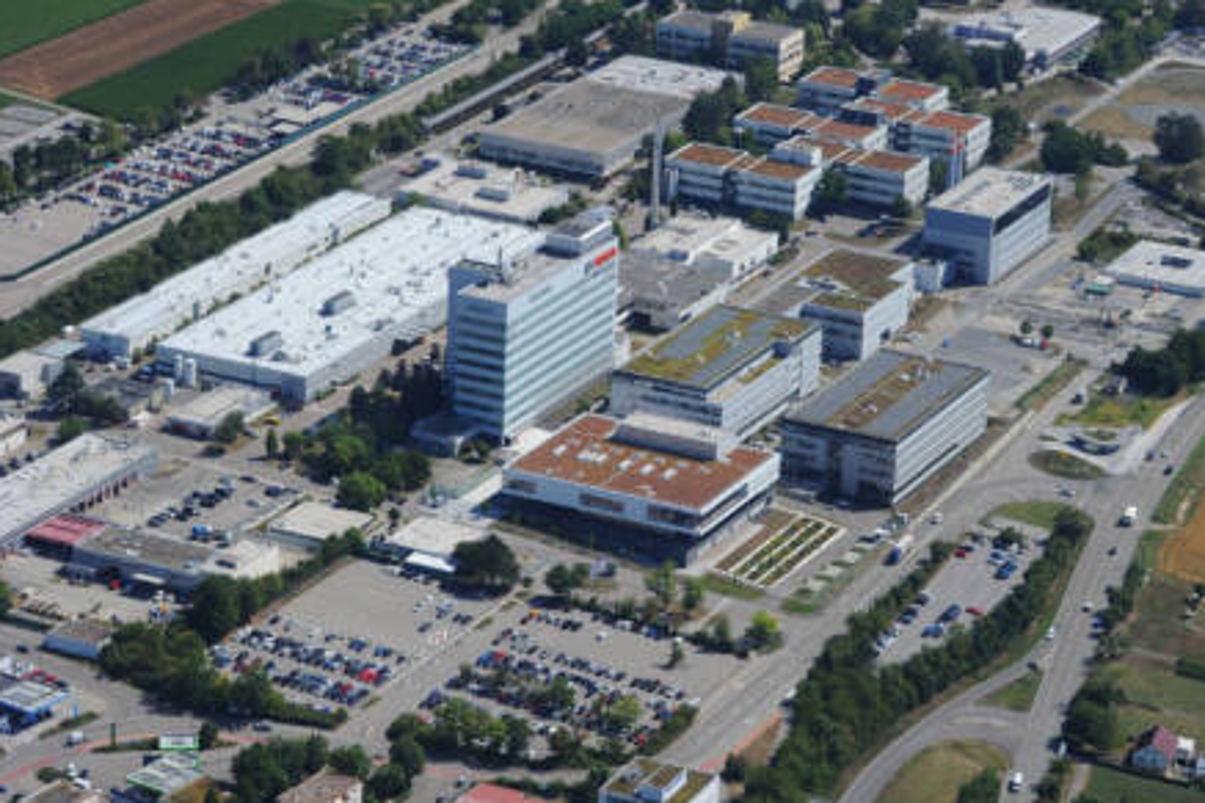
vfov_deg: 10.2
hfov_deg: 15.3
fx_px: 4483
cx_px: 615
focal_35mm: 134
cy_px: 408
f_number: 14
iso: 1000
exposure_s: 1/800
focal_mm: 130
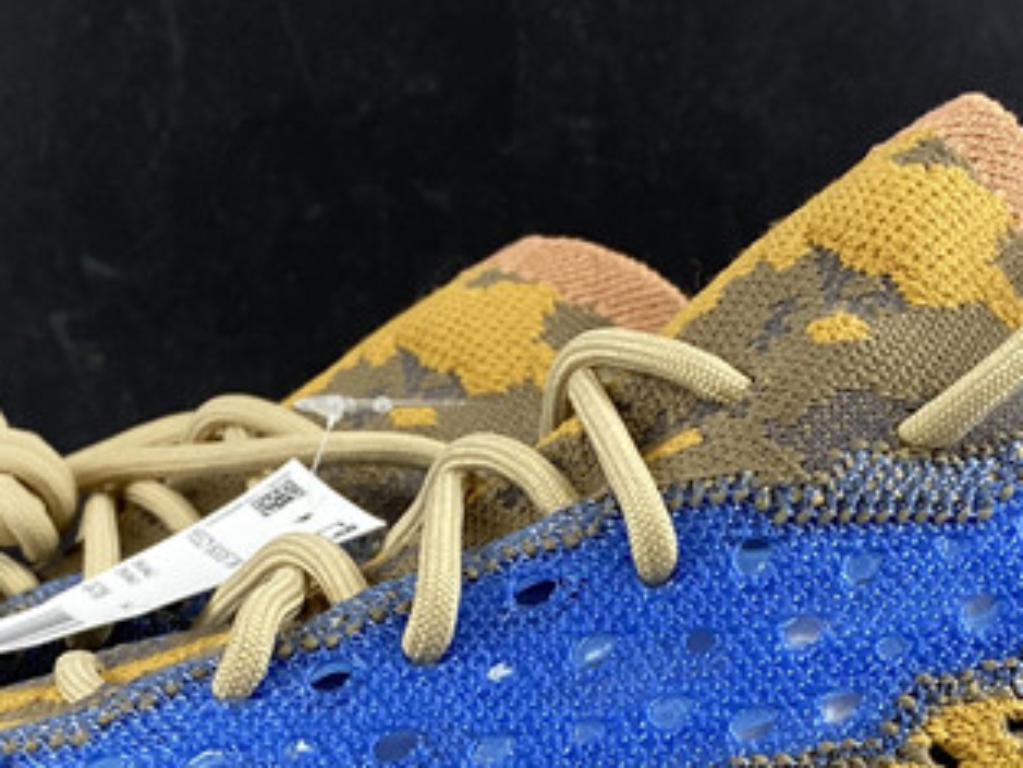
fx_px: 2454
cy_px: 853
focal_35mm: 83
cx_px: 579
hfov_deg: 23.5
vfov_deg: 17.2
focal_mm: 4.25
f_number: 1.8
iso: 64
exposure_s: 1/100
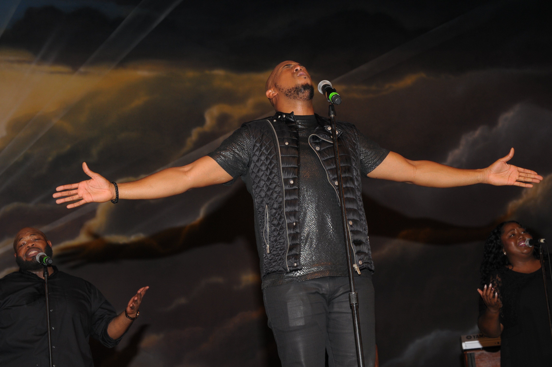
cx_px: 276
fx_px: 1608
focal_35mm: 105
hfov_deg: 19.5
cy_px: 184
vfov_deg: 13.0
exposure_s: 1/125
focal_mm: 70
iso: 320
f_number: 9
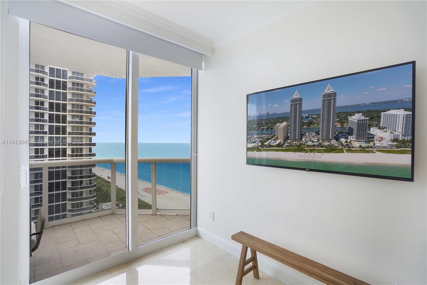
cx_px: 214
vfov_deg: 73.8
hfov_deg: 96.7
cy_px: 142
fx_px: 190
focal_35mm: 16
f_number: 4.5
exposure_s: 1/160
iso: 320
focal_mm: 16
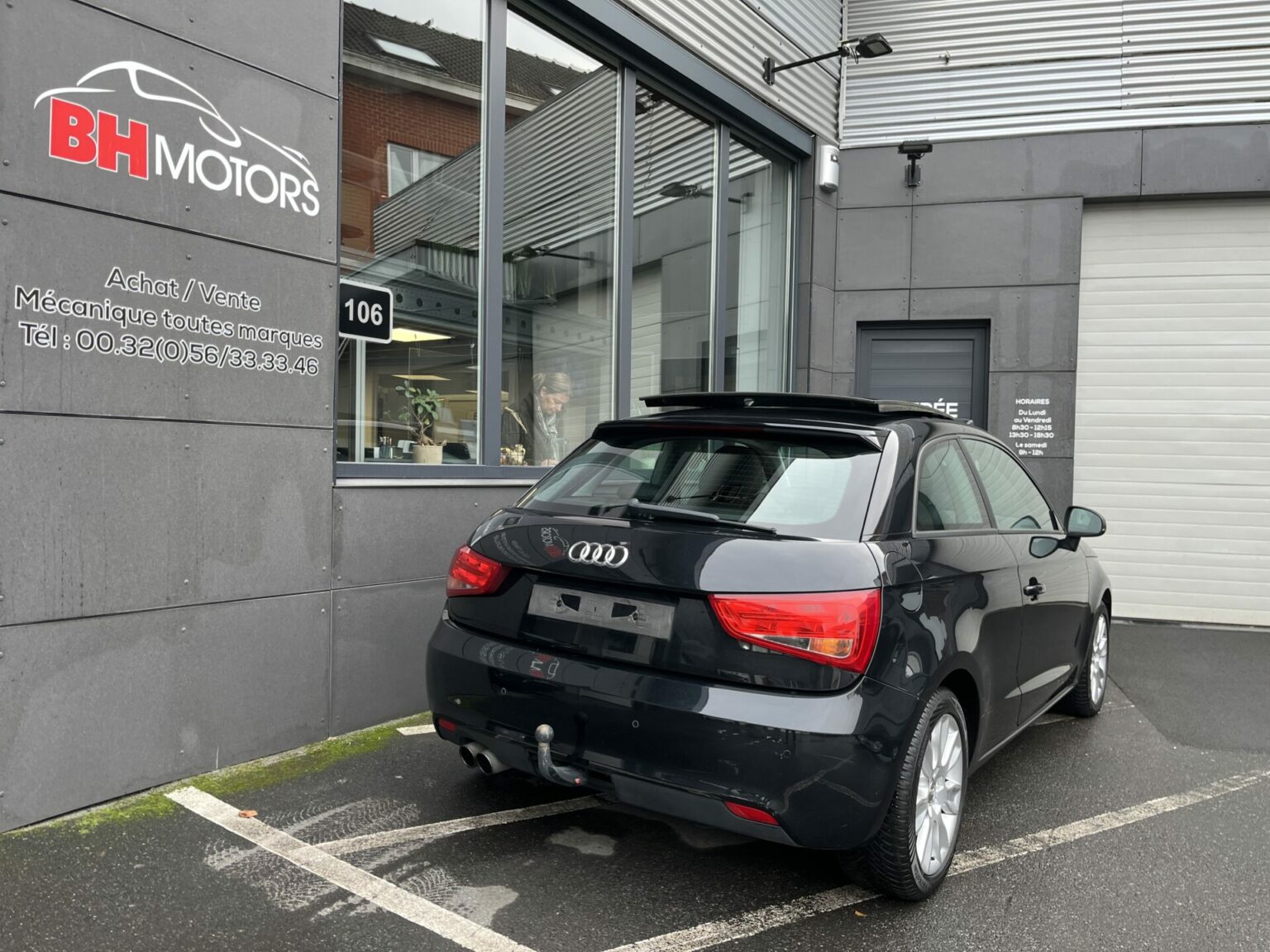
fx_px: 954
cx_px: 635
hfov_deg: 67.3
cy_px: 476
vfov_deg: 53.1
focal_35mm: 26
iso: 64
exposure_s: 1/122
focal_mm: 5.1
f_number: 1.6
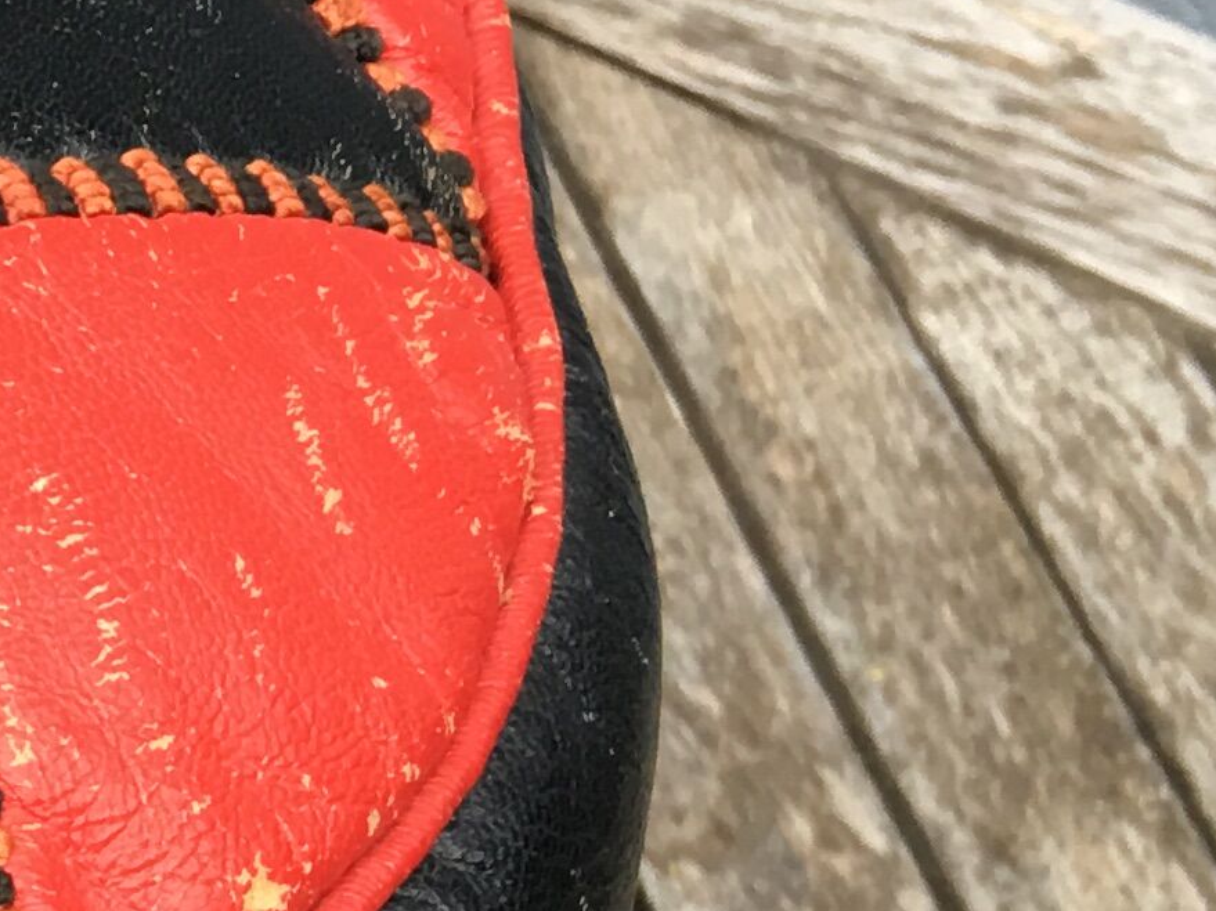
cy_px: 882
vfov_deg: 11.1
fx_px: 4671
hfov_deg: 13.0
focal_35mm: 133
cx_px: -1152
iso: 32
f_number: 2.2
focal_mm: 4.15
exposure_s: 1/40
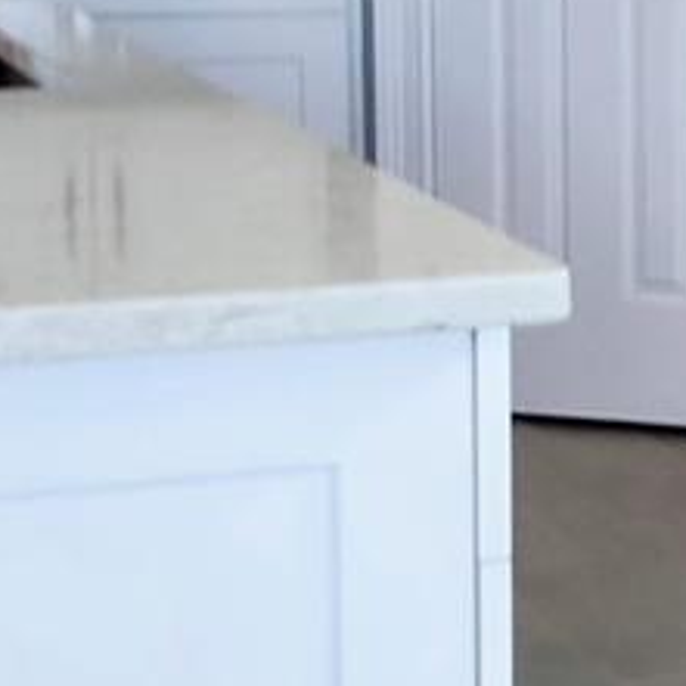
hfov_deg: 12.8
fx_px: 2691
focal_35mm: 120
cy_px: 152
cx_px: 1330
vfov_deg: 14.5
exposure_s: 1/40
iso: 102
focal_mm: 4.71
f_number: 1.7
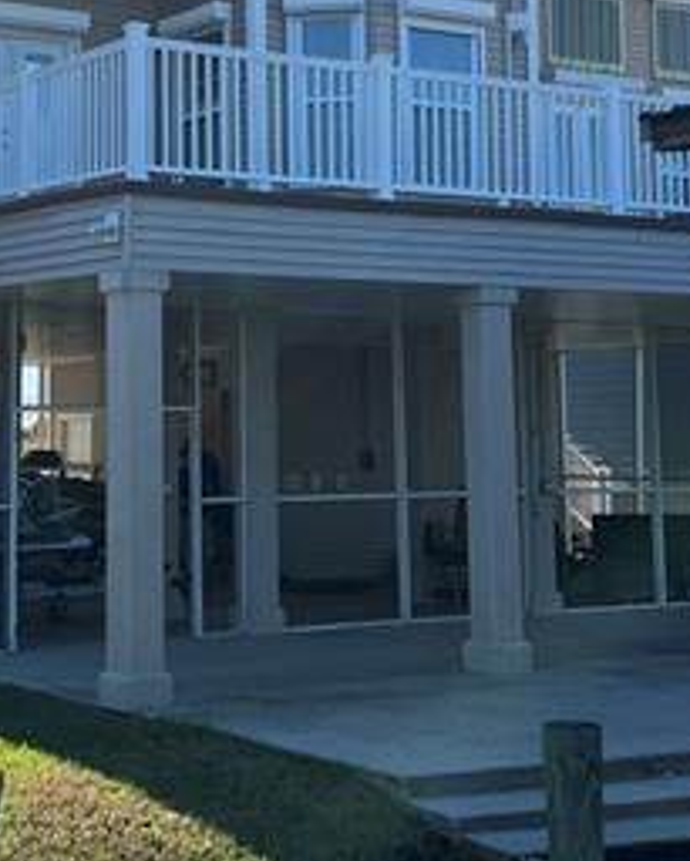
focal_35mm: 76
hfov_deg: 20.1
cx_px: 202
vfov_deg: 24.8
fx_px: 1939
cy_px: 215
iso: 50
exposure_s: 1/2994
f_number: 1.5
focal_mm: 5.7
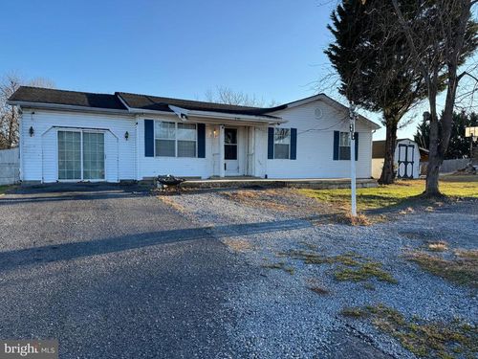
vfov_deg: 56.8
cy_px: 180
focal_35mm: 24
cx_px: 239
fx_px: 331
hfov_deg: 71.6
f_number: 1.78
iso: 80
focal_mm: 6.76
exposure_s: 1/1488
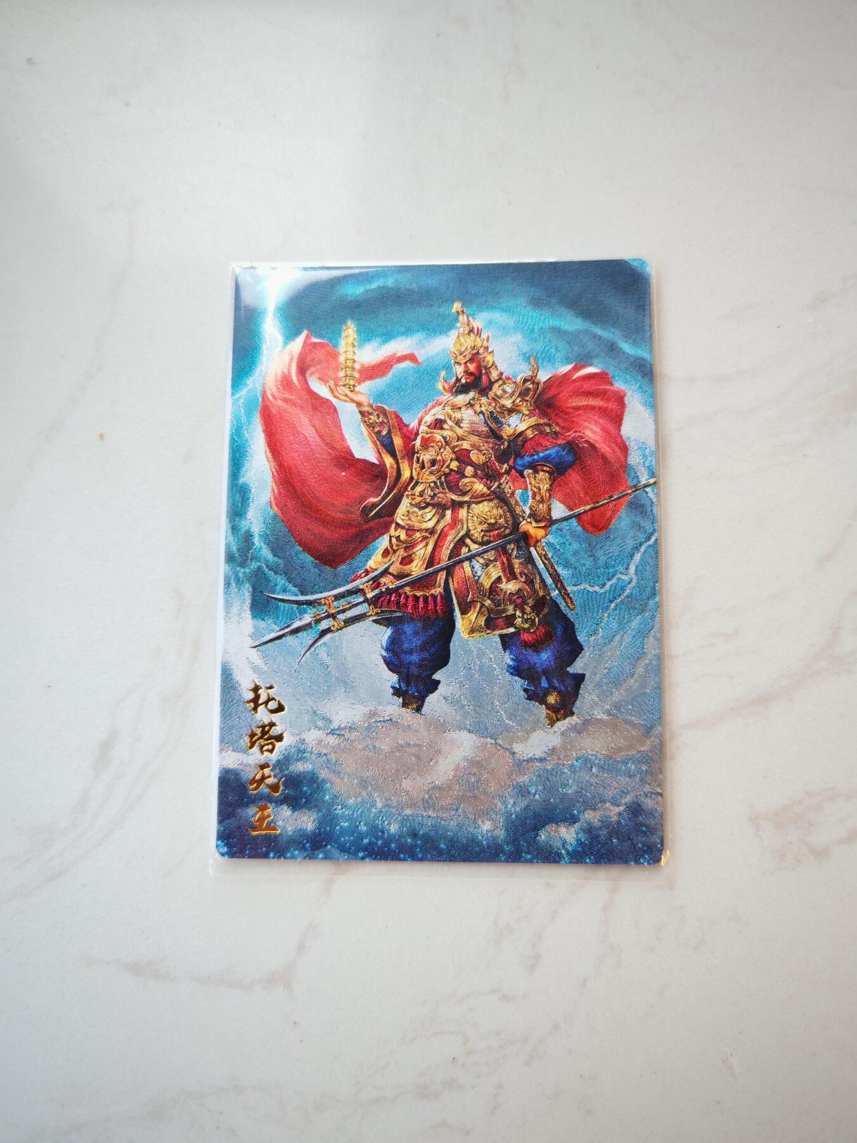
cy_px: 572
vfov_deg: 65.3
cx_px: 428
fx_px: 891
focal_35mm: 27
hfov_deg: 51.4
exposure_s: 1/50
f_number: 1.9
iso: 640
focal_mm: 6.67
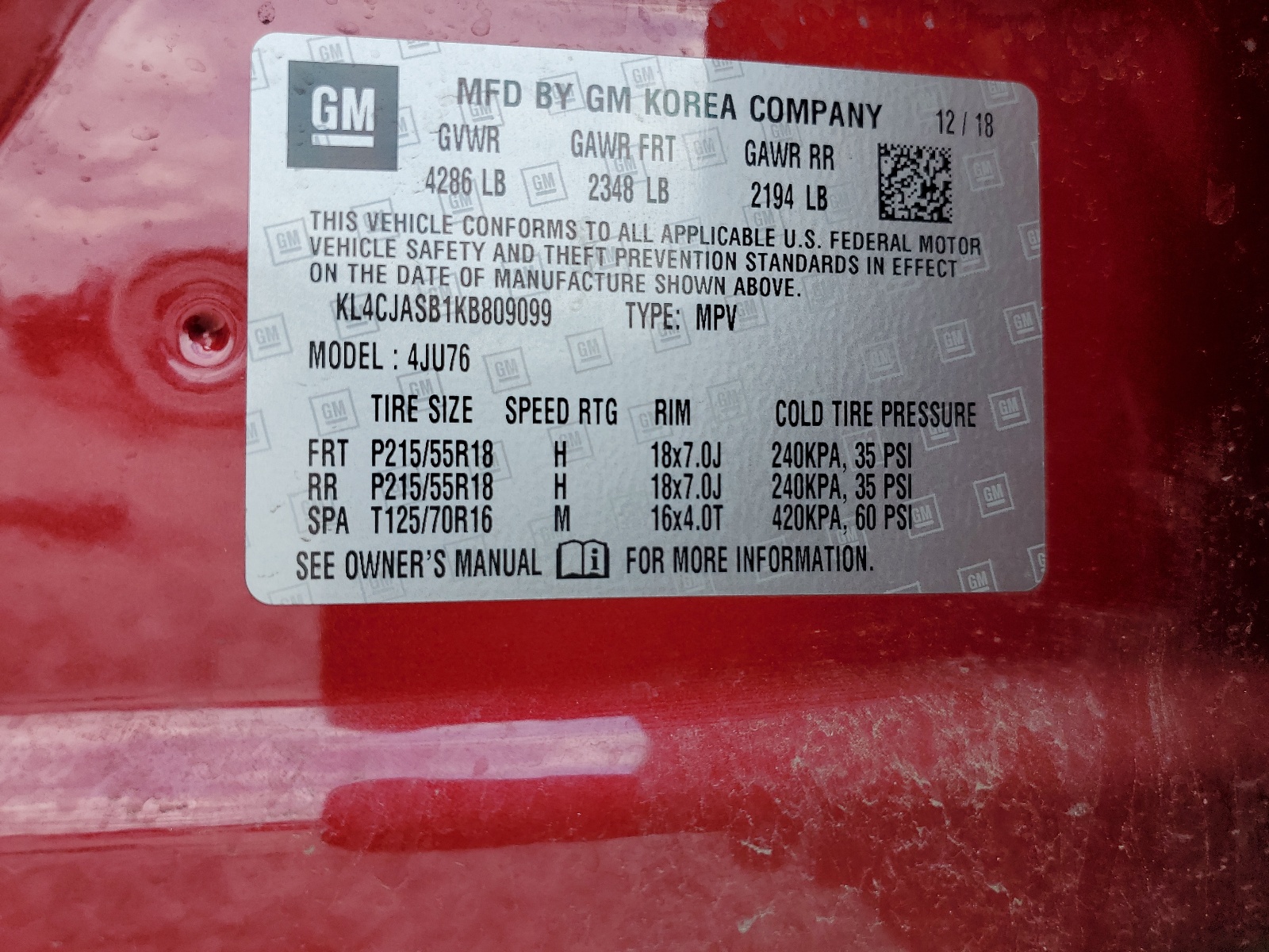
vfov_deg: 53.1
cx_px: 634
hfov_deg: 67.3
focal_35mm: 26
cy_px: 476
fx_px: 953
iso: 50
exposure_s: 1/476
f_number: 1.5
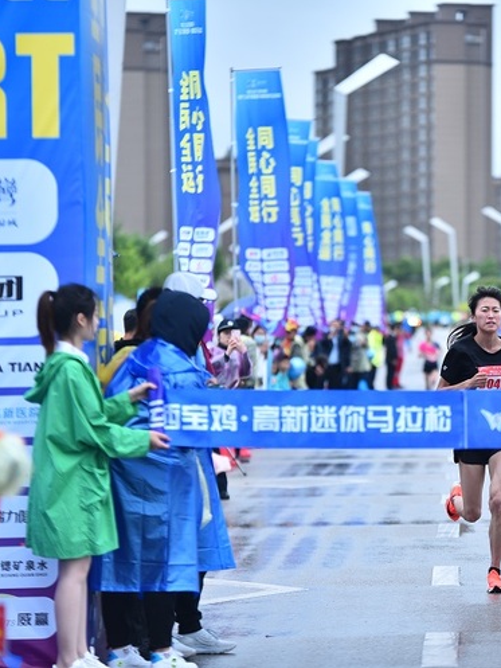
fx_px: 4475
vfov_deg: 8.5
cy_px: 333
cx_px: 388
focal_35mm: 232
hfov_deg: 6.4
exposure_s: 1/640
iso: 200
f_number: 3.2
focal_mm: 160
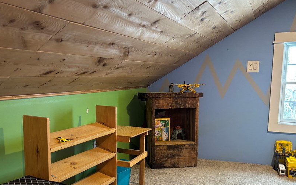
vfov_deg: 36.0
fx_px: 282
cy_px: 121
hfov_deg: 55.3
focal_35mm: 35
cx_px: 139
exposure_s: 1/60
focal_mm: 5.96
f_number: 1.6
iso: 250
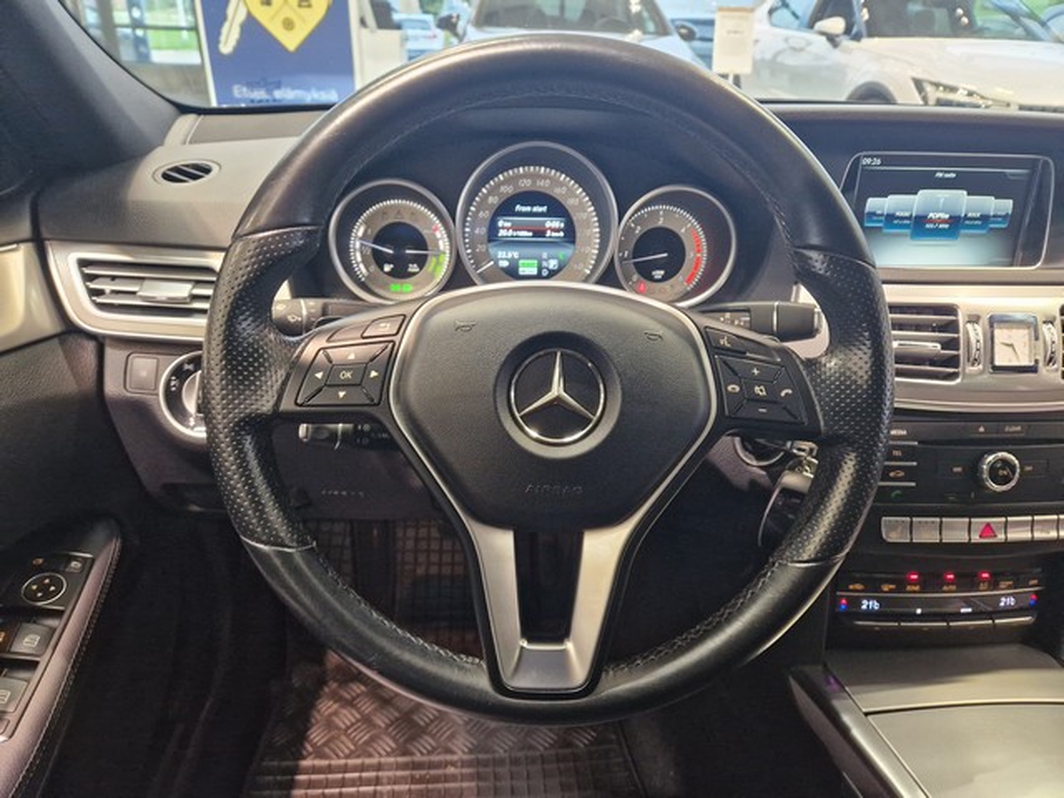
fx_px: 707
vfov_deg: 58.9
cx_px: 532
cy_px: 399
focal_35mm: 23
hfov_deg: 73.9
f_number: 1.8
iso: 640
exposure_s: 1/100
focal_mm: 5.4
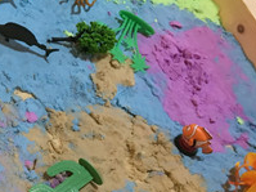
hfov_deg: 17.3
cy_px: 61
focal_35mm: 102
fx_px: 754
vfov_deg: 14.5
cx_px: -133
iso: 100
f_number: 2.2
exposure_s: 1/33
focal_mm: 4.15
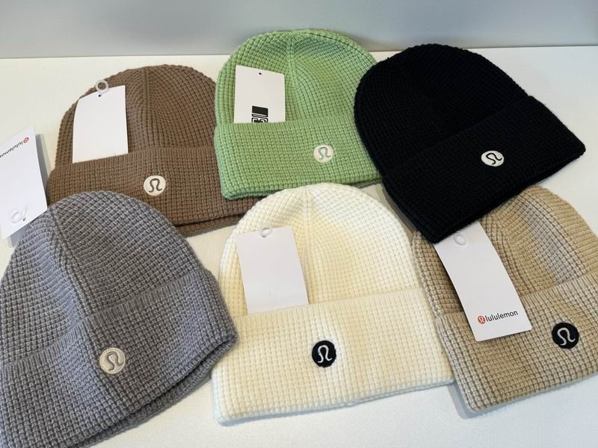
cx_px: 299
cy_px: 224
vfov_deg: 56.8
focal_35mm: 24
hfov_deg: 71.6
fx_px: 415
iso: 64
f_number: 1.78
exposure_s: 1/111
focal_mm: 6.86
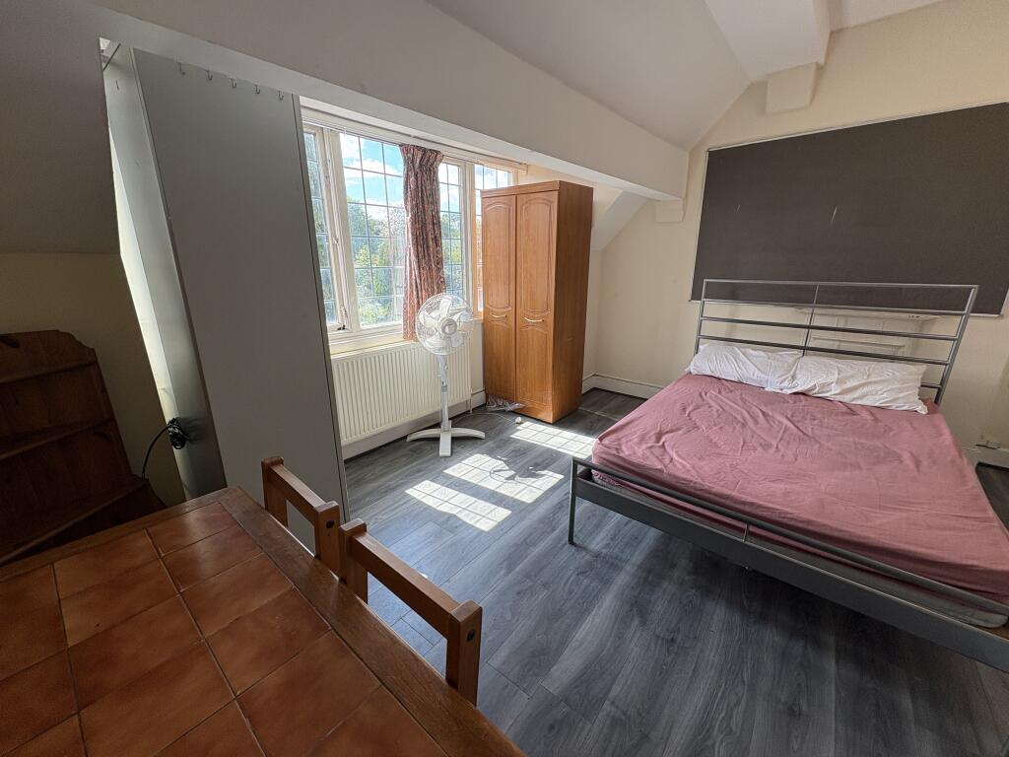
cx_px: 504
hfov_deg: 102.1
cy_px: 378
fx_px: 408
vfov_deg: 85.7
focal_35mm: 14
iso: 32
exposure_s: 1/100
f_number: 2.2
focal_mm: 2.22
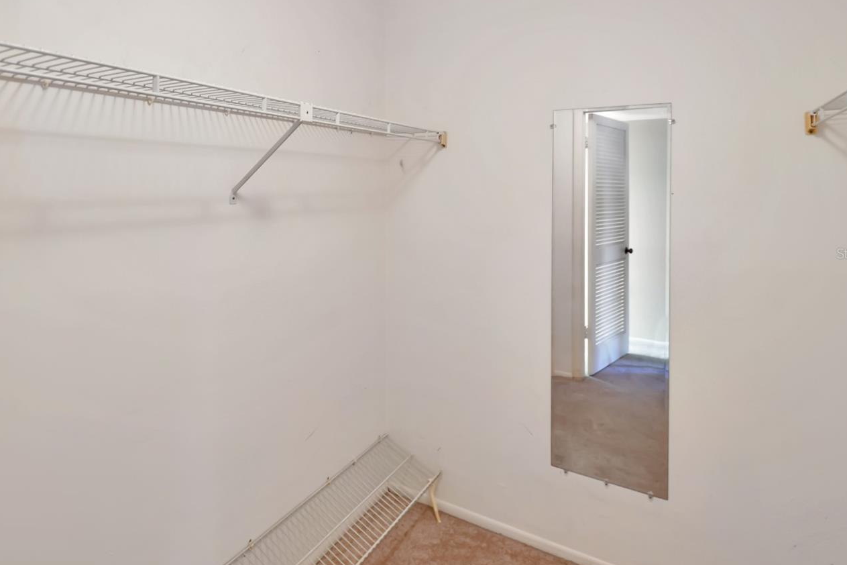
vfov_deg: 64.4
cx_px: 363
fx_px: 447
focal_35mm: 19
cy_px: 253
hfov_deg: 86.4
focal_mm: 10
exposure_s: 1/1.3
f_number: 3.5
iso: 100
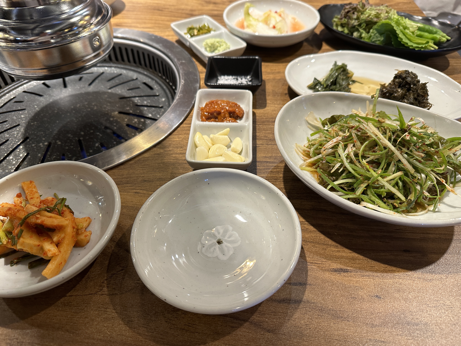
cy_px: 173
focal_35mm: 24
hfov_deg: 71.6
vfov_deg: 56.8
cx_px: 230
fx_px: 320
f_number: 1.78
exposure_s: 1/60
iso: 200
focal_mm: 6.86
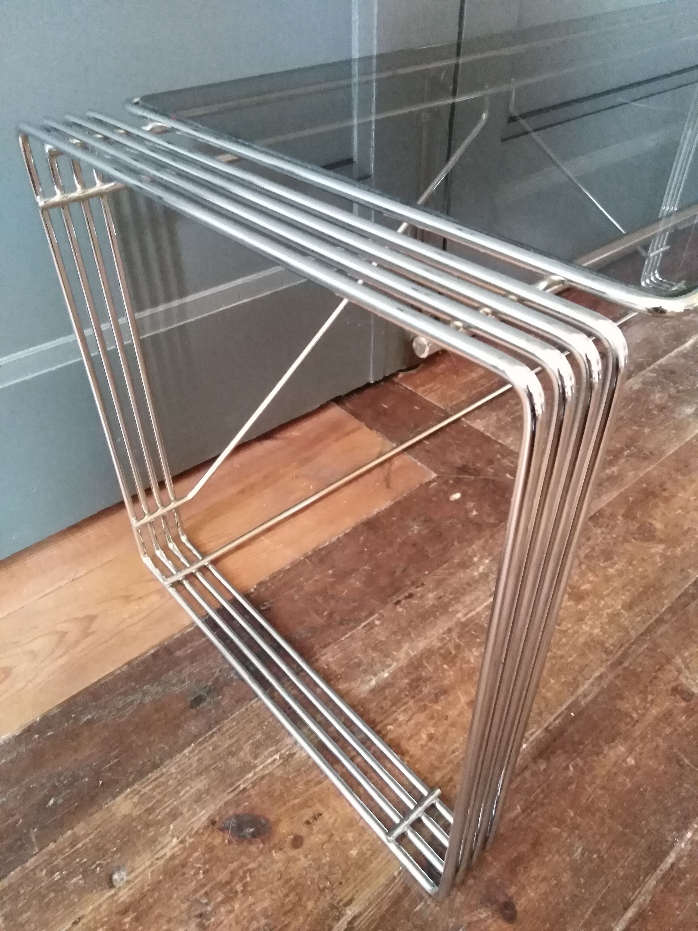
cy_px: 466
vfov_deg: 69.4
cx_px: 349
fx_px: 672
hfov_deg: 54.9
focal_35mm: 25
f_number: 2.2
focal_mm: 3.46
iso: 2106
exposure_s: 1/12
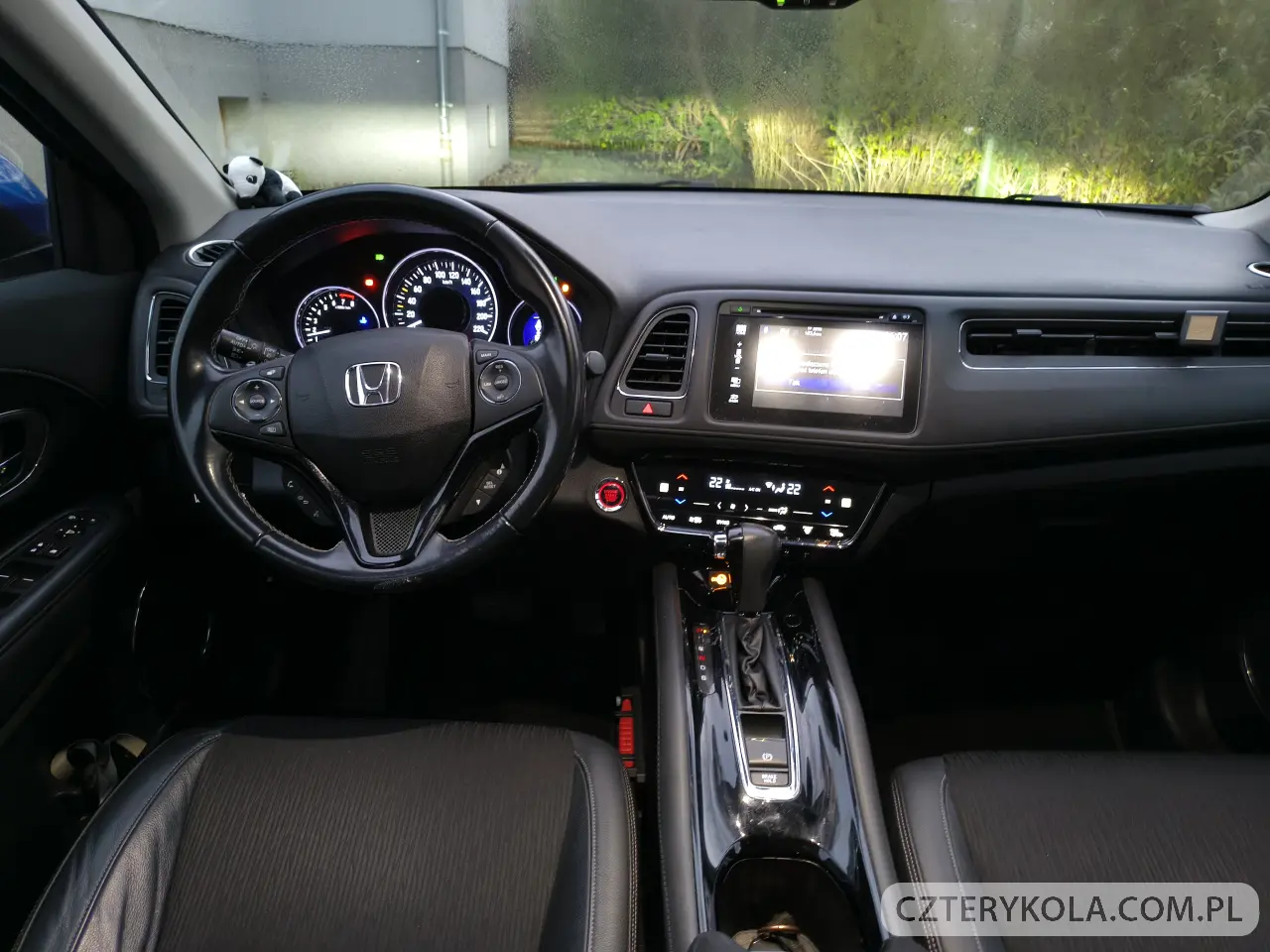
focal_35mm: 24
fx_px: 881
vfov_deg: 56.8
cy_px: 476
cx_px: 635
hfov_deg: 71.6
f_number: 1.8
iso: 1531
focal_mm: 5.56
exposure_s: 1/14.3
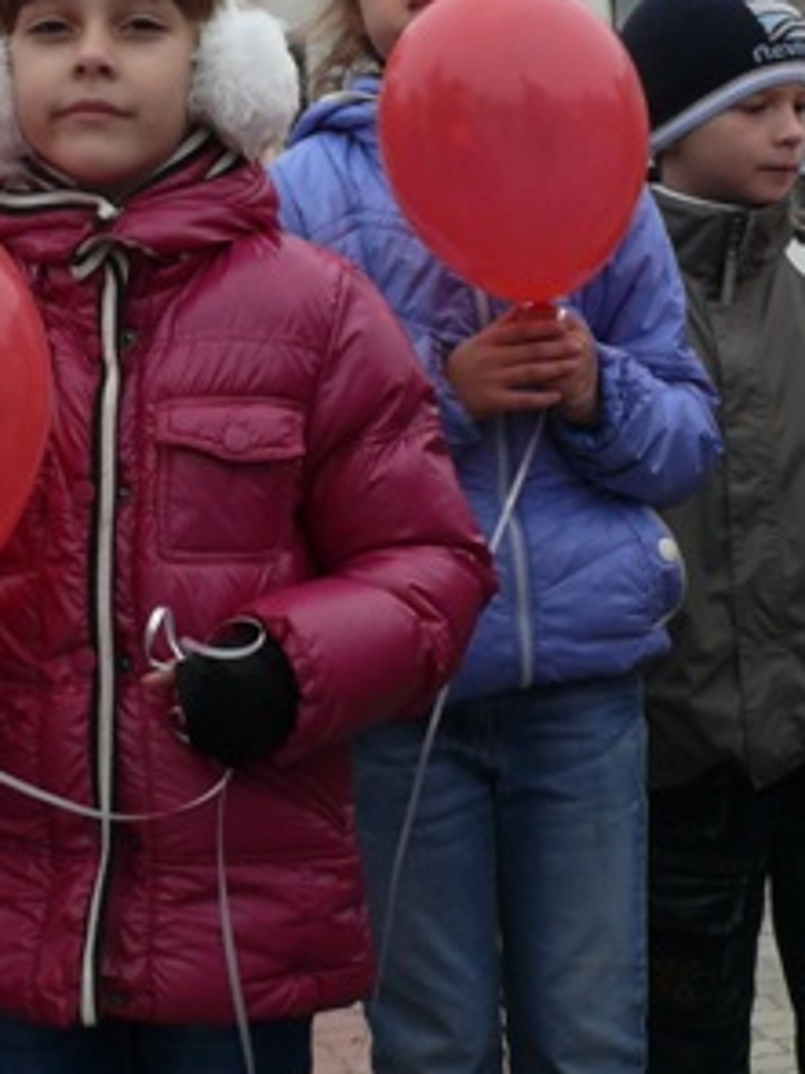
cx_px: -18
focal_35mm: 103
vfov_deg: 19.0
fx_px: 3196
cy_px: 340
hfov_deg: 14.1
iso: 100
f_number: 4.5
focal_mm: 7.4
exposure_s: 1/200
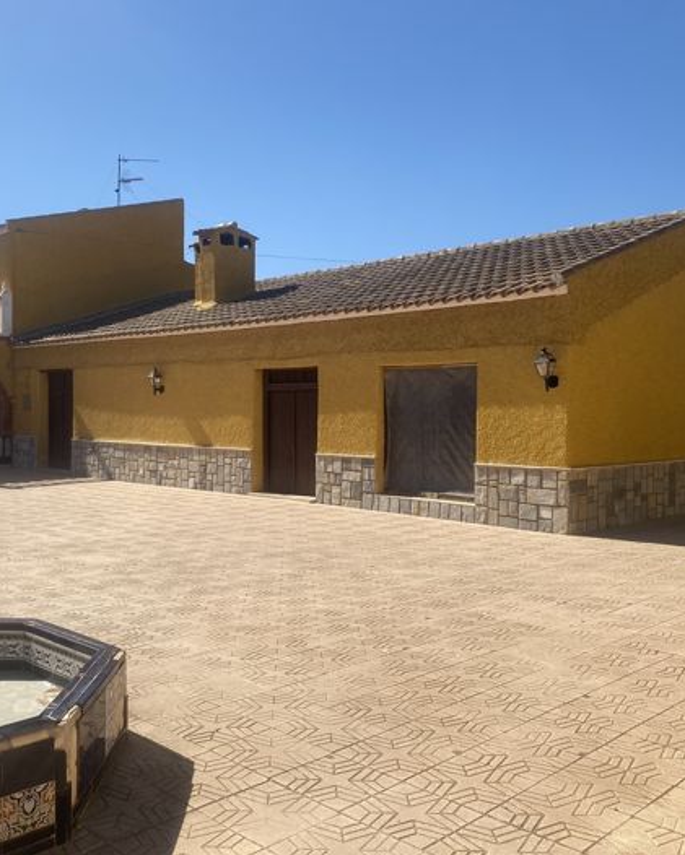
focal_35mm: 34
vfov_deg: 52.8
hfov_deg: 43.0
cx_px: 258
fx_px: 861
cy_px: 428
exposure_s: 1/4115
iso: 32
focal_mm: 4.25
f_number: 1.8
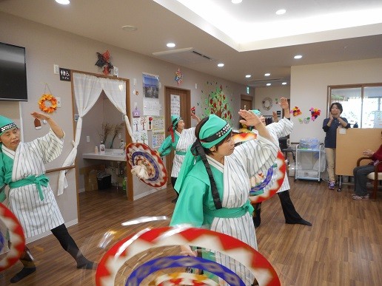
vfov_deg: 54.9
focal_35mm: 25
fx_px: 276
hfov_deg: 69.4
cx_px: 191
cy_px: 143
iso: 180
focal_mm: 4.5
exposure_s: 1/30
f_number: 3.7
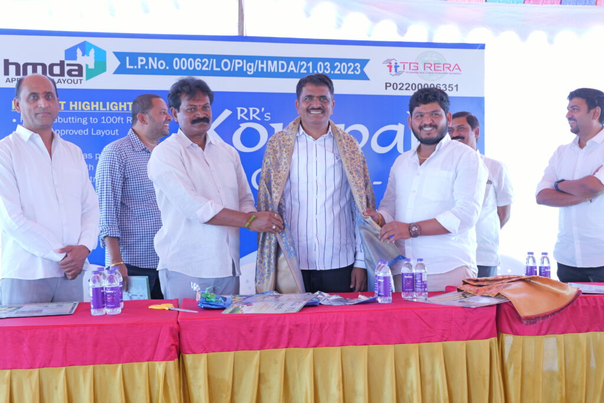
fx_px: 738
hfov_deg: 44.5
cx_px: 302
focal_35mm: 44
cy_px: 202
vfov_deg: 30.5
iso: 4000
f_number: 9
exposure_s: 1/250
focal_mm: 44
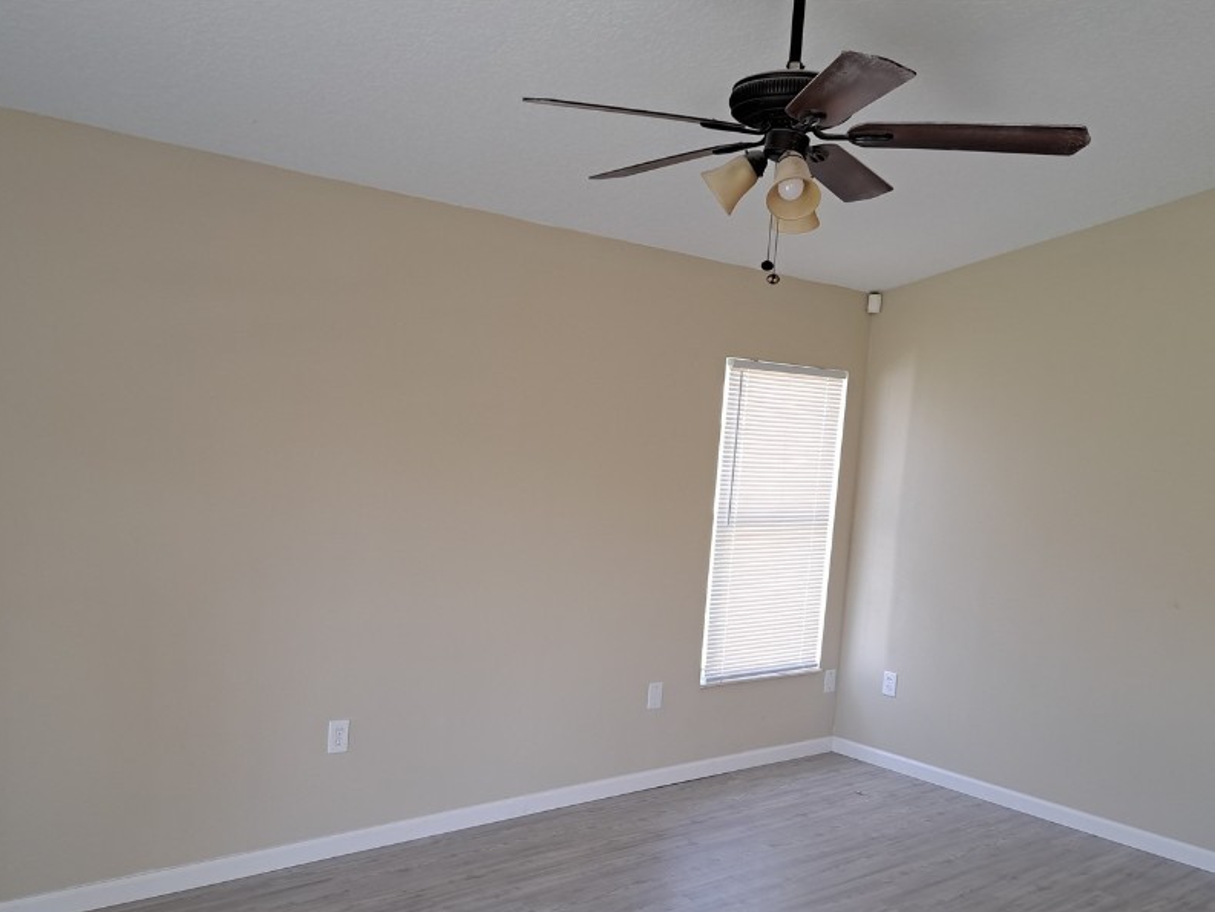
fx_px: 1088
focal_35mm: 31
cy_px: 582
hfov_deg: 58.3
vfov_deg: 45.0
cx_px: 602
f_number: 1.8
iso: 64
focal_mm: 5.23
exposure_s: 1/60
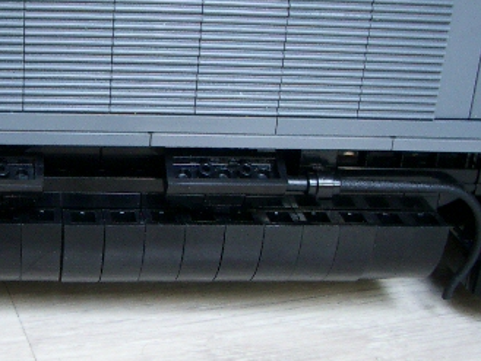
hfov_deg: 27.5
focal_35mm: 68
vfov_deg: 21.6
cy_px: 215
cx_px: 50
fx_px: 945
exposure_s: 1/20
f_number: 2.6
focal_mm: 5.8
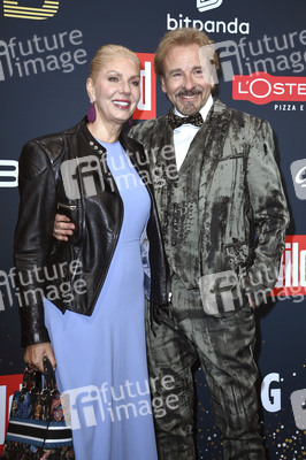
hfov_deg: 24.6
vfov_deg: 36.3
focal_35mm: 55
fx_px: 702
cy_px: 230
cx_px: 153
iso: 320
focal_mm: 55
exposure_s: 1/250
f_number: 5.6
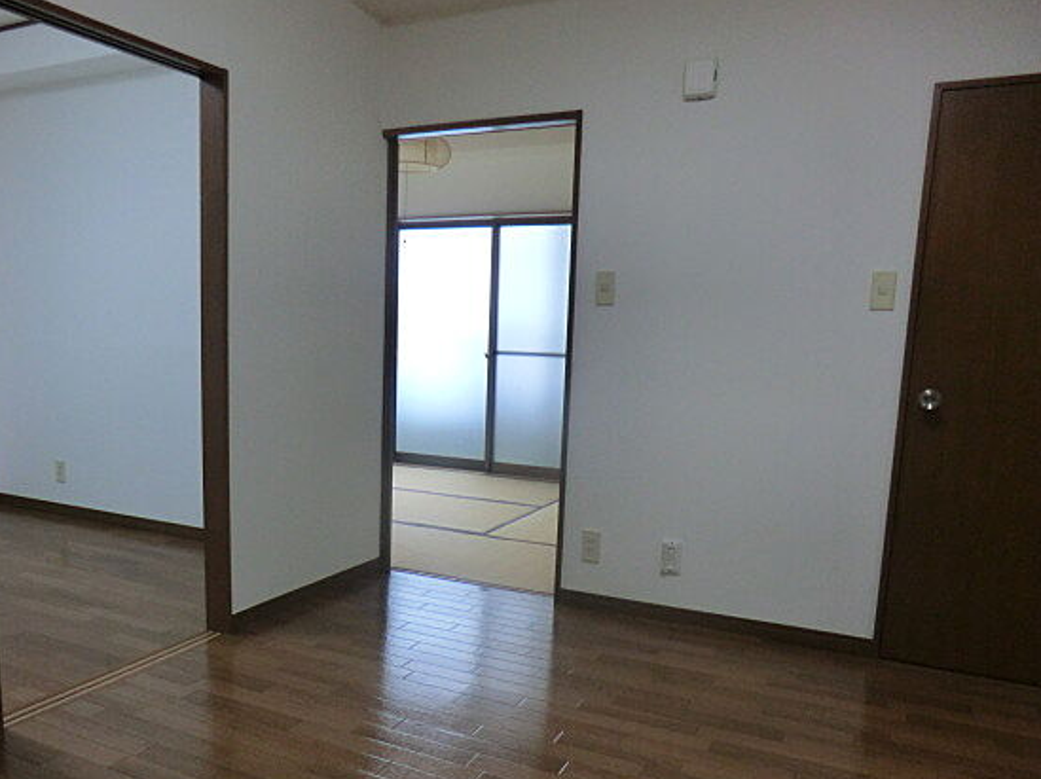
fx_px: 841
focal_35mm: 28
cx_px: 438
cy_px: 451
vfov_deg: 49.5
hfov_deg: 63.1
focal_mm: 4.3
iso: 250
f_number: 3.2
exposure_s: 1/60
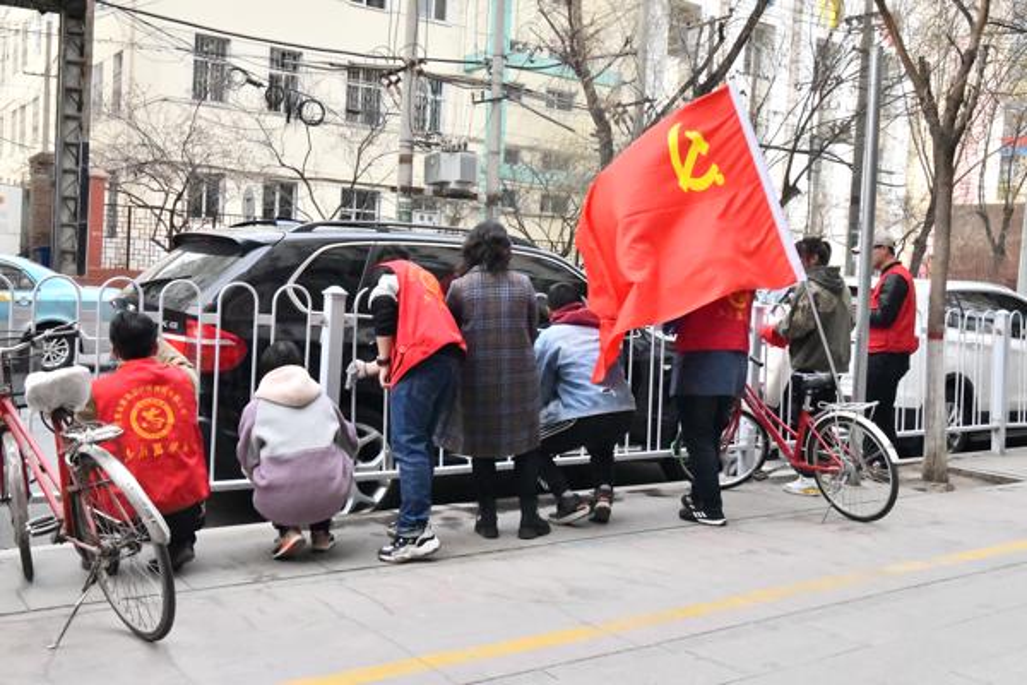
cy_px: 342
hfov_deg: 50.7
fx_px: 1084
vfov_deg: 35.1
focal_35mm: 38
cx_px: 514
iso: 16000
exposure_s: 1/1250
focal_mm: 32
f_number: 18
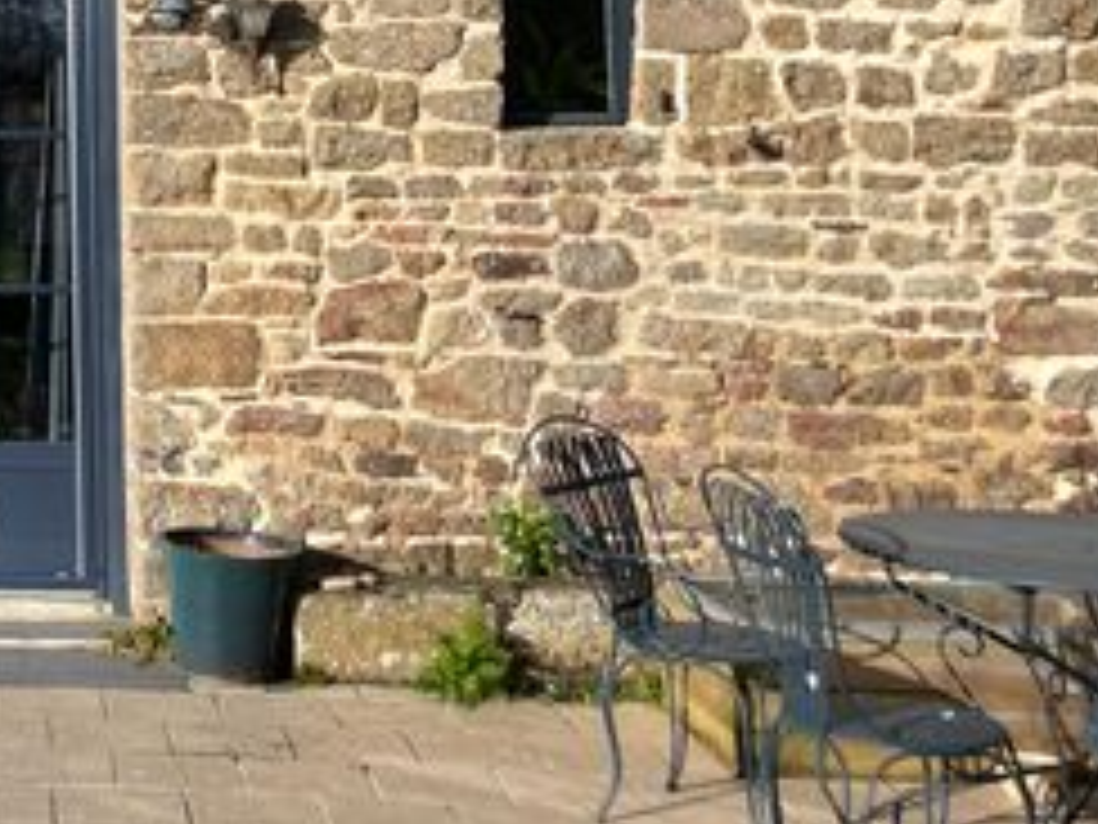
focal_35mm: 64
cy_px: -18
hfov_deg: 27.1
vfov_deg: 22.0
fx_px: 2030
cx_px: -184
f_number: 1.6
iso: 50
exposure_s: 1/3623
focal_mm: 5.1
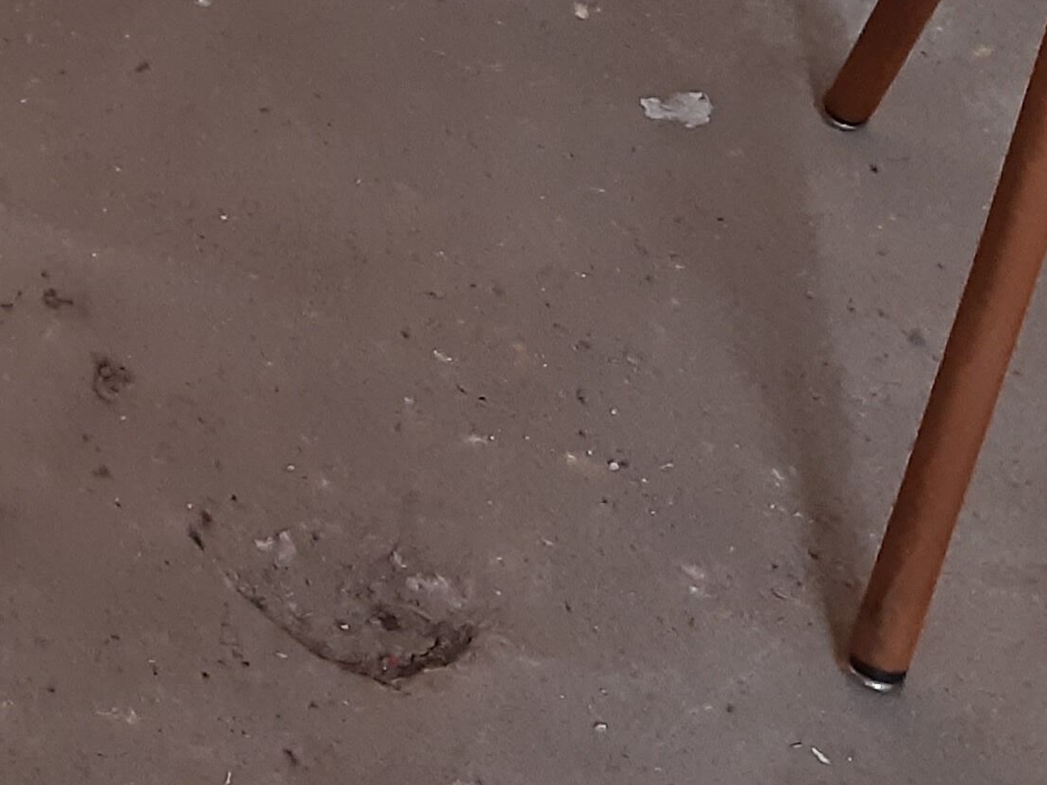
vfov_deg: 13.3
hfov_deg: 16.3
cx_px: -618
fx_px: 3267
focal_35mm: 108
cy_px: -176
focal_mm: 3.92
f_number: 1.7
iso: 200
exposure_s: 1/33
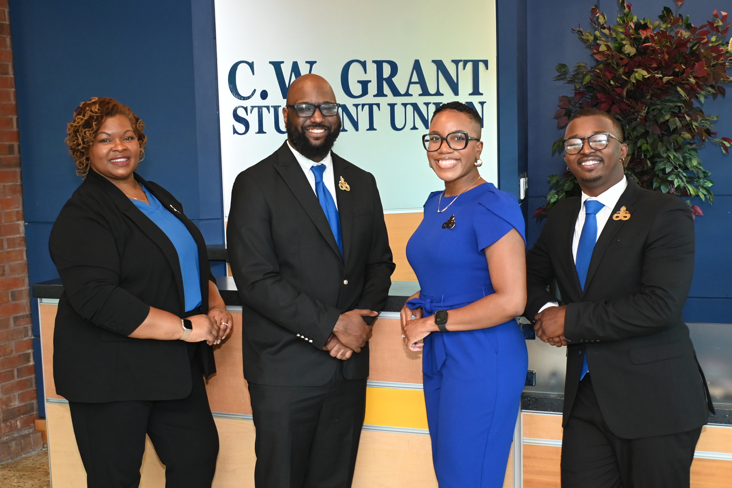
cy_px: 244
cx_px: 366
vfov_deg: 31.2
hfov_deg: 45.4
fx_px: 874
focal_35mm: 43
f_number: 5
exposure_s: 1/200
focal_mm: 29
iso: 2800
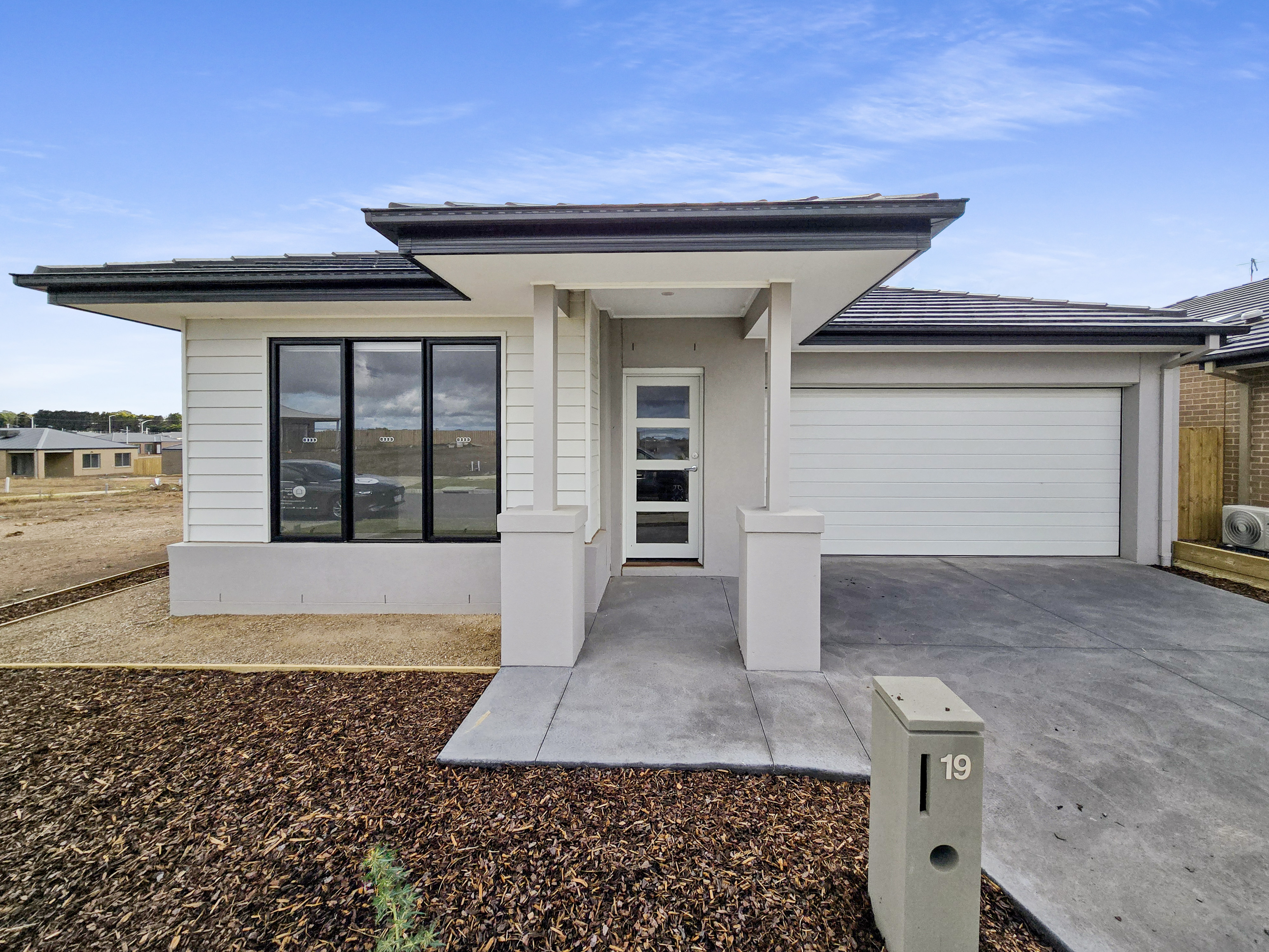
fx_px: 477
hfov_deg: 106.2
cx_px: 634
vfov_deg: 89.9
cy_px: 476
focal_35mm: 13
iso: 50
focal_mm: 2.2
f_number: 2.2
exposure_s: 1/3211
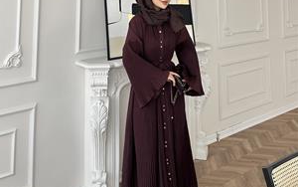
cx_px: 146
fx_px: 284
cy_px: 65
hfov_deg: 55.3
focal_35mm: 35
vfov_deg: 36.0
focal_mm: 6.86
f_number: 1.78
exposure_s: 1/173
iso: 64
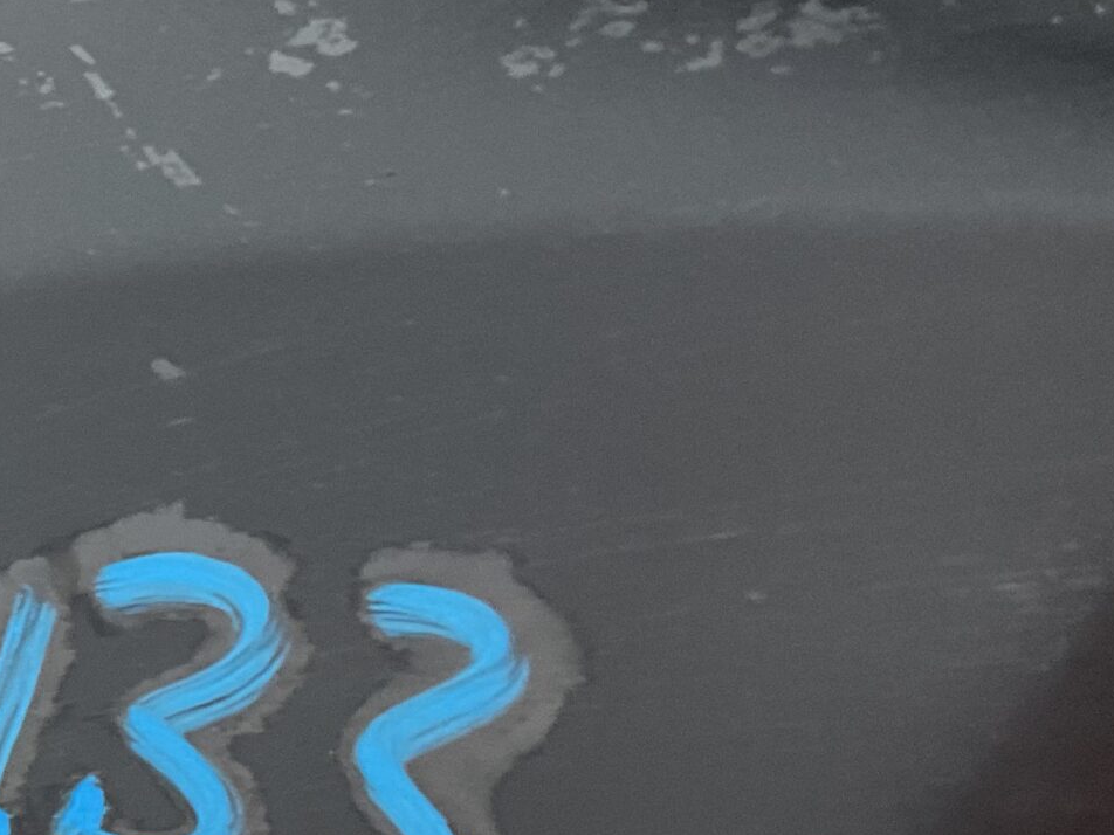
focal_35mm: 78
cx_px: -274
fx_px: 2510
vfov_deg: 18.6
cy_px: 734
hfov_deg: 22.7
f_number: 1.8
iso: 64
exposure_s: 1/60
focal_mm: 3
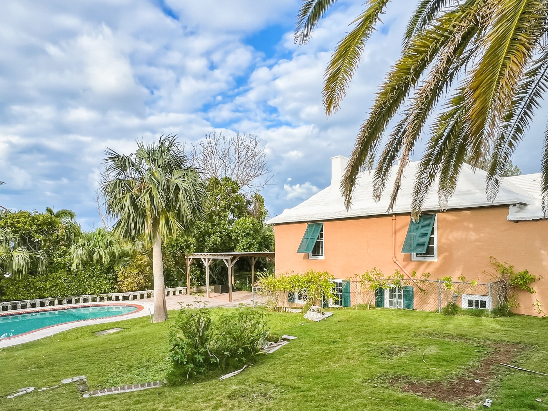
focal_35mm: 21
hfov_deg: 79.0
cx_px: 274
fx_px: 332
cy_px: 259
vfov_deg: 62.5
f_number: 1.8
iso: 32
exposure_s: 1/1000
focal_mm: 1.6
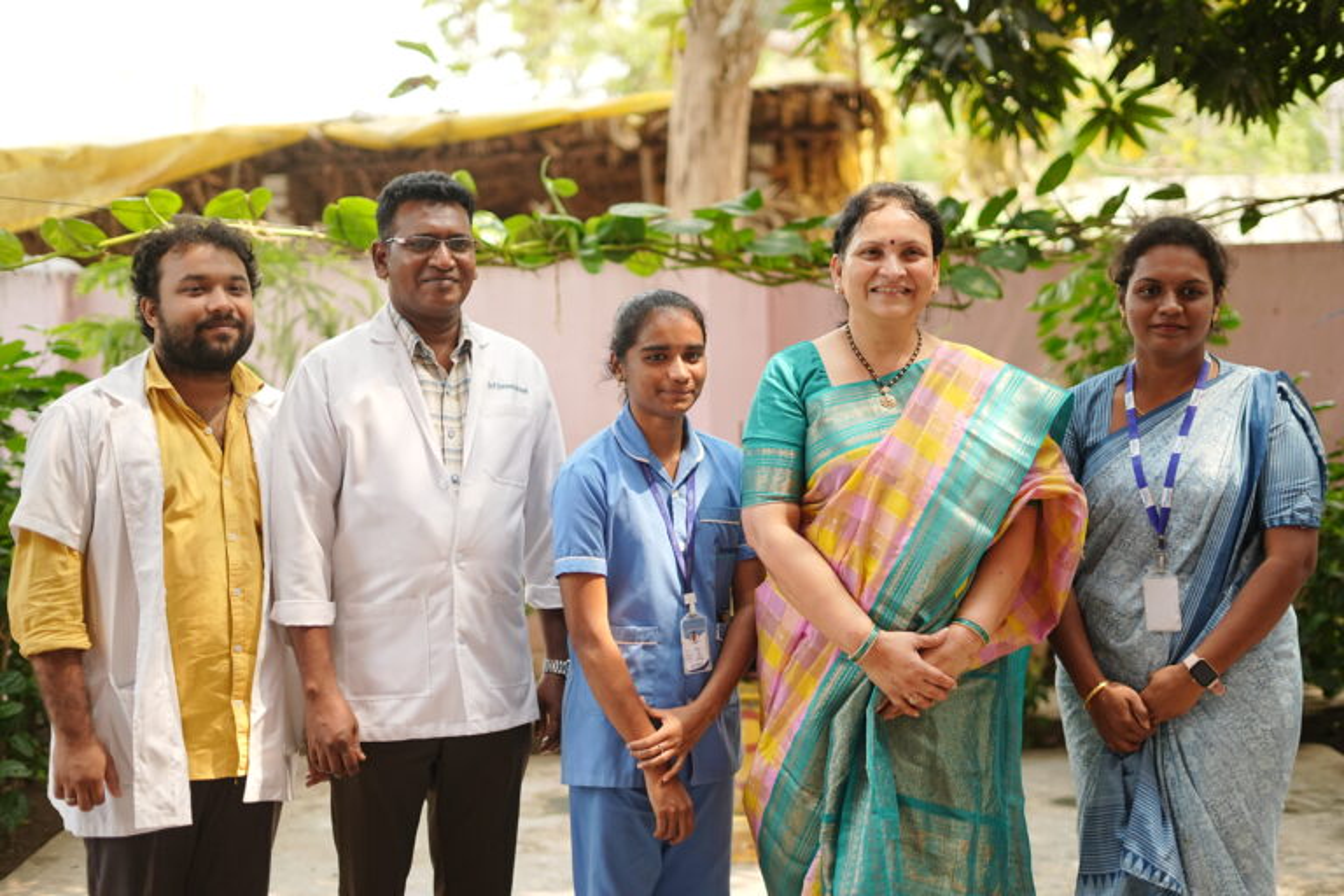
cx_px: 672
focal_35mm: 50
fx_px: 1867
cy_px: 448
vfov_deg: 27.0
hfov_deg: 39.6
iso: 800
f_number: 1.8
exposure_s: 1/2000
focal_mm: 50
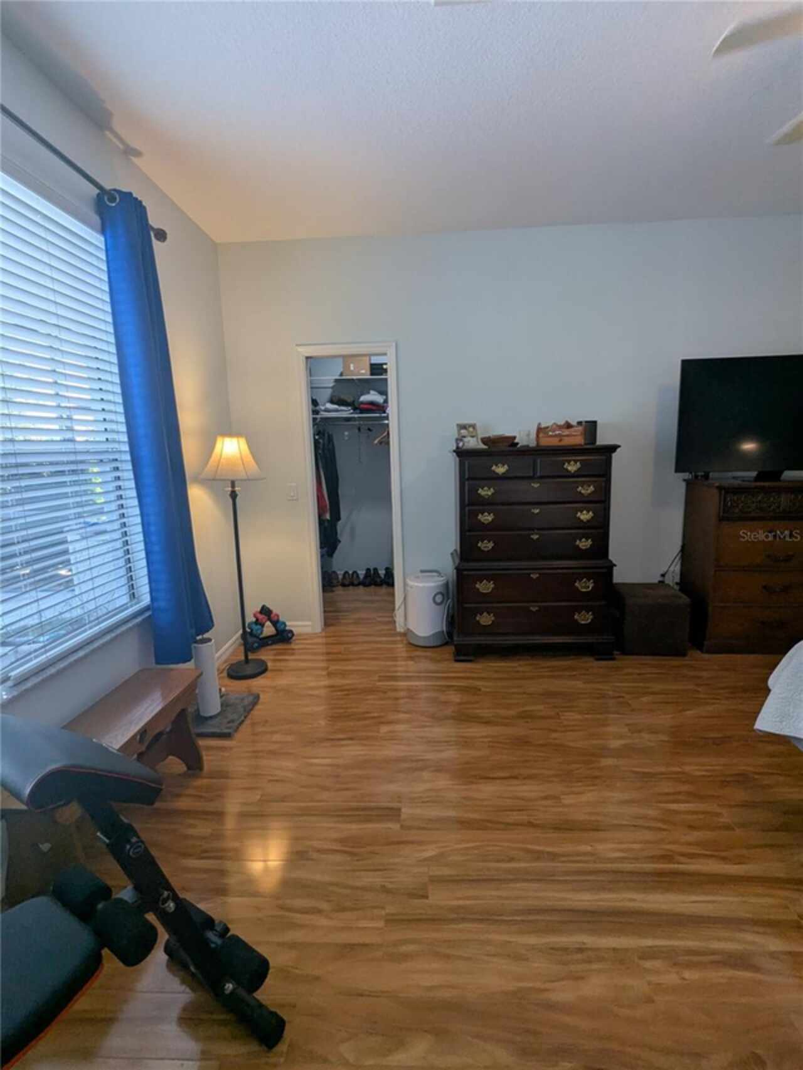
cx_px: 402
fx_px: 495
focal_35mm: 16
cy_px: 535
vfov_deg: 94.5
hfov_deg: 78.1
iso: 84
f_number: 2.2
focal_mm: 2.35
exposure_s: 1/120
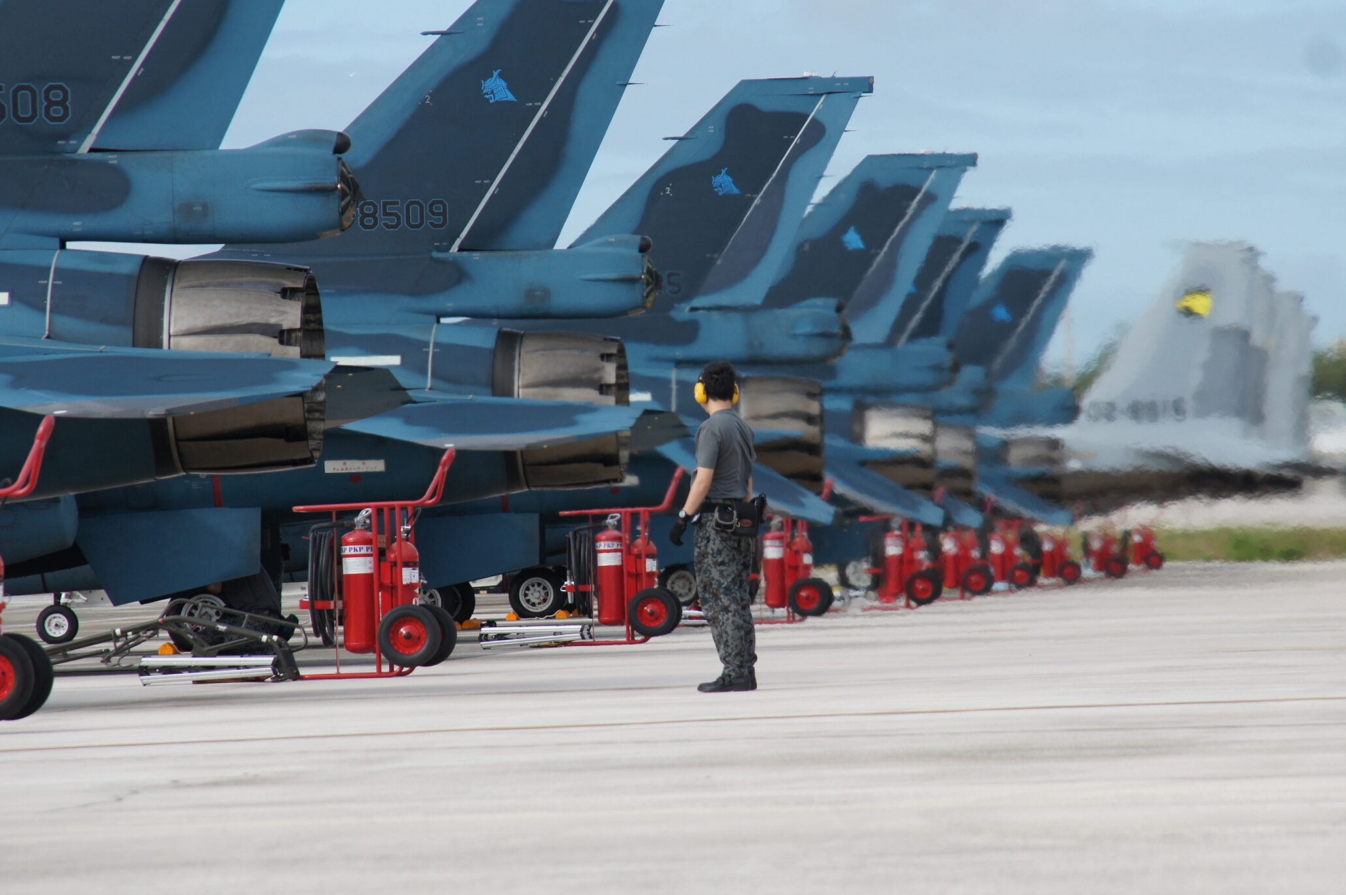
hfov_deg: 8.2
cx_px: 704
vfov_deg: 5.5
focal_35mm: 251
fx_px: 9364
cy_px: 426
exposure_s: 1/1000
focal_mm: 135
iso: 200
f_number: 5.6
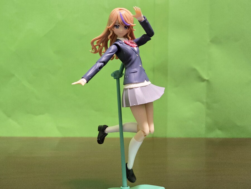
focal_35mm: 69
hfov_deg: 28.2
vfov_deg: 21.3
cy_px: 94
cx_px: 126
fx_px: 500
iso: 2000
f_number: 2.4
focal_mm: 7.9
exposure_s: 1/30
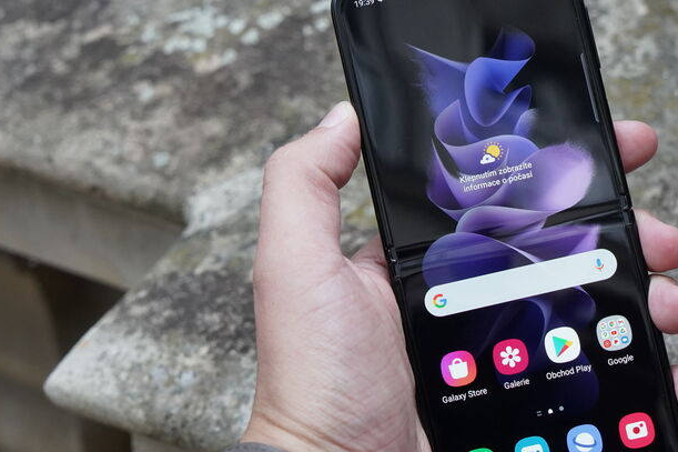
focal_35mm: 77
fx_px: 1450
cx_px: 484
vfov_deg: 17.7
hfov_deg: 26.1
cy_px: 249
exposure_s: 1/160
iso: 2500
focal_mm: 49
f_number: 7.1
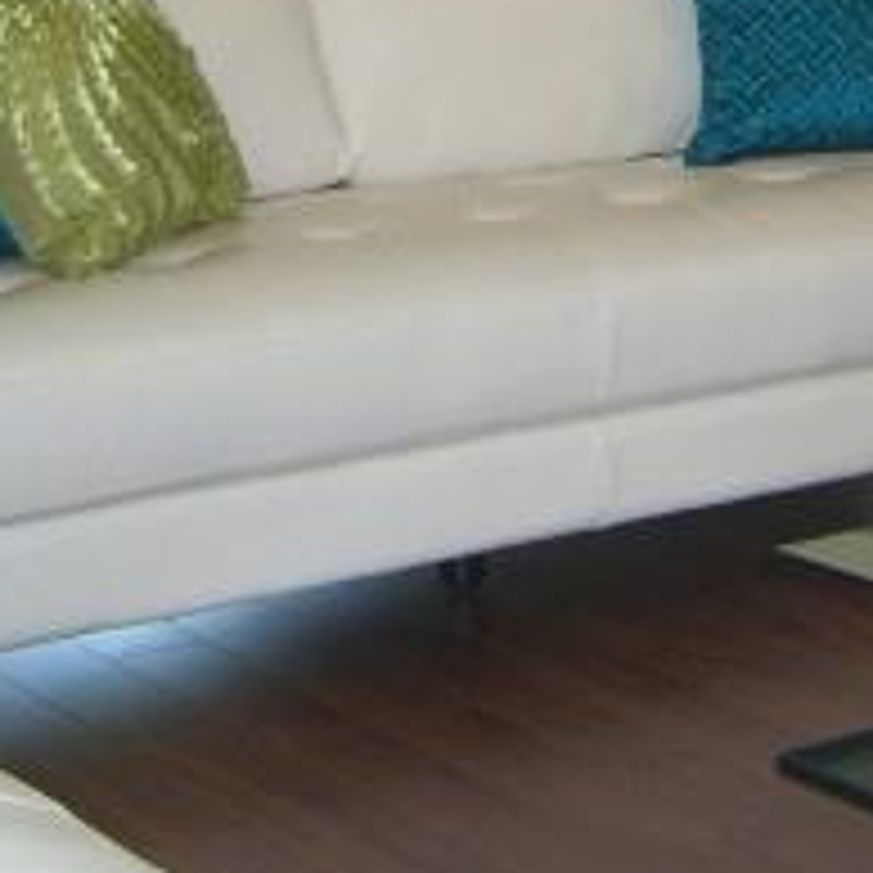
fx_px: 3167
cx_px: 1058
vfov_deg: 15.5
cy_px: 76
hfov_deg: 15.1
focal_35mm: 111
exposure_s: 1/60
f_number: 2.7
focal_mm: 6.2
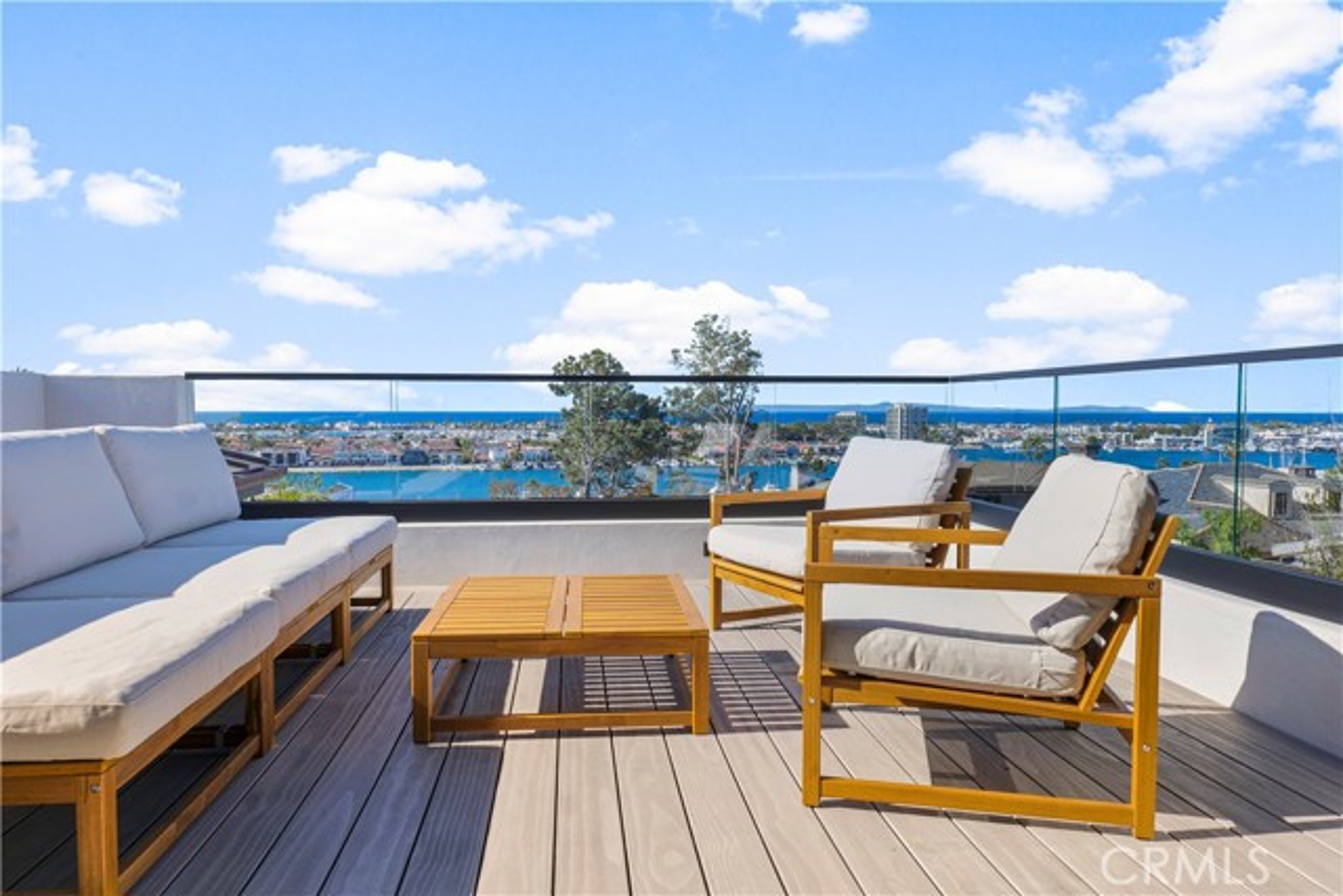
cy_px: 448
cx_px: 672
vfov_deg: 57.3
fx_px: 821
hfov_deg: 78.6
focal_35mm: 22
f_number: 9
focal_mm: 22
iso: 100
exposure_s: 1/320
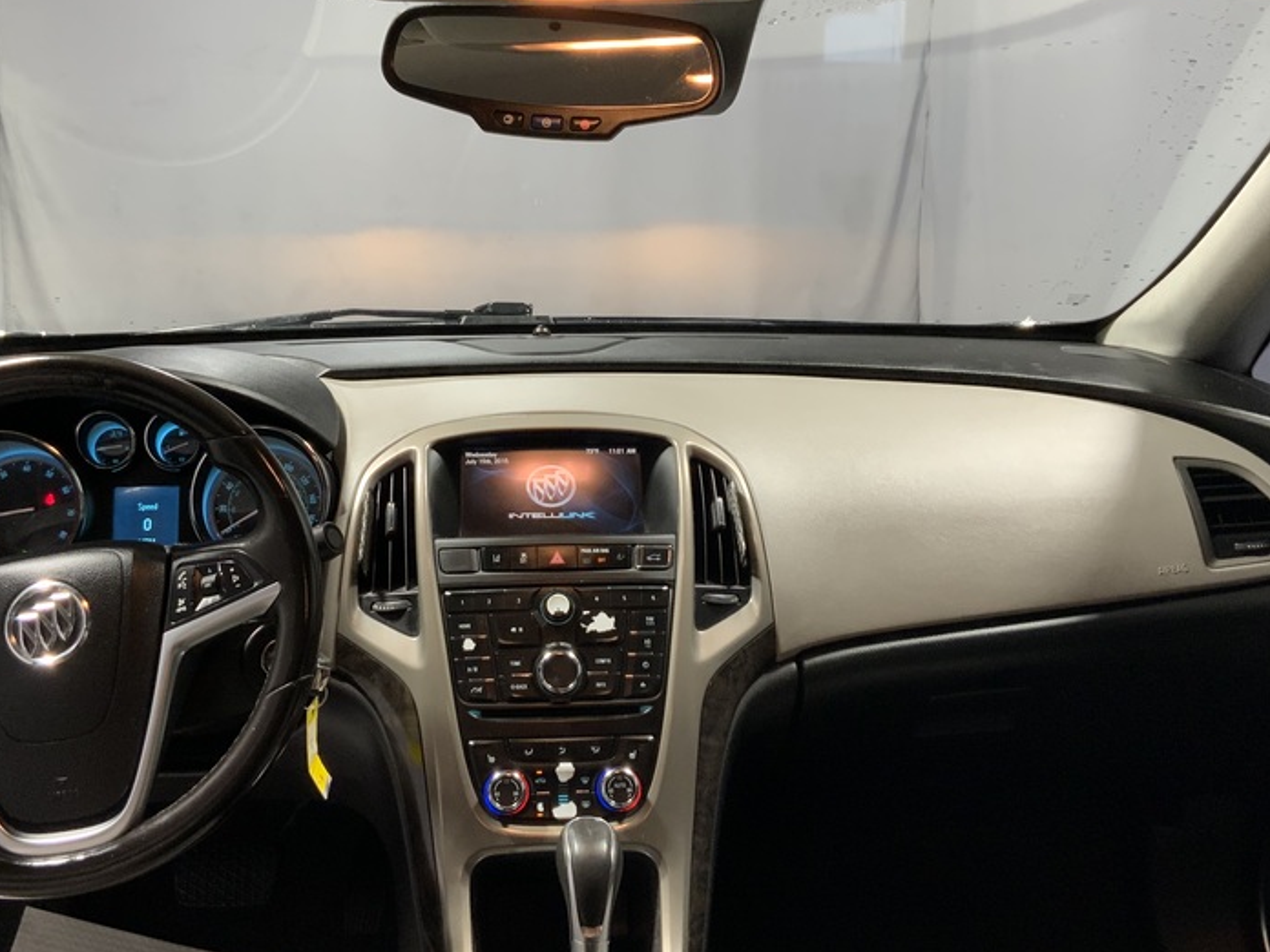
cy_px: 429
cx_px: 573
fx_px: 1468
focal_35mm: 40
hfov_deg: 46.7
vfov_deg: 35.9
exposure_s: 1/60
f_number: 1.8
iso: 100
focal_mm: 3
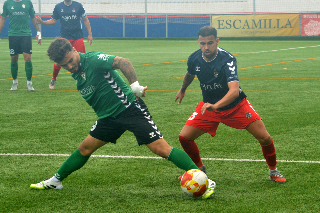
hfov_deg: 13.0
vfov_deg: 8.7
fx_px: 1399
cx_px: 160
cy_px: 106
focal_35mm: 158
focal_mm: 105
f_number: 13
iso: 800
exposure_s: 1/500
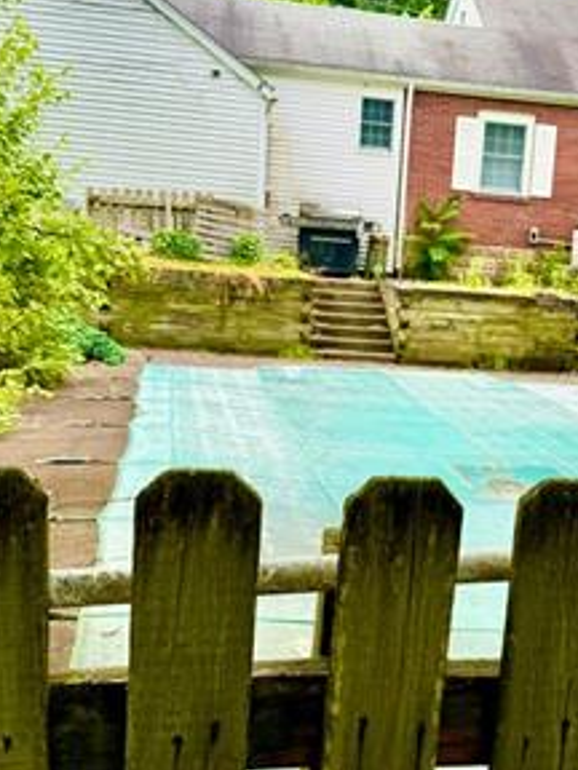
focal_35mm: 50
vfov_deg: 38.2
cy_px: 422
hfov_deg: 28.7
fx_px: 1113
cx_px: 431
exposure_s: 1/1261
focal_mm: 6.76
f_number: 1.78
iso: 80
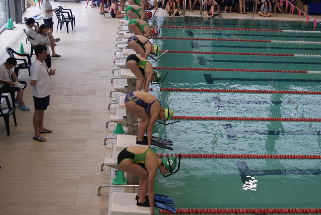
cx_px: 160
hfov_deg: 33.4
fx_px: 536
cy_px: 108
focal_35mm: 60
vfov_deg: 22.7
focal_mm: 40
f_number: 5
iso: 400
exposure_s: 1/100
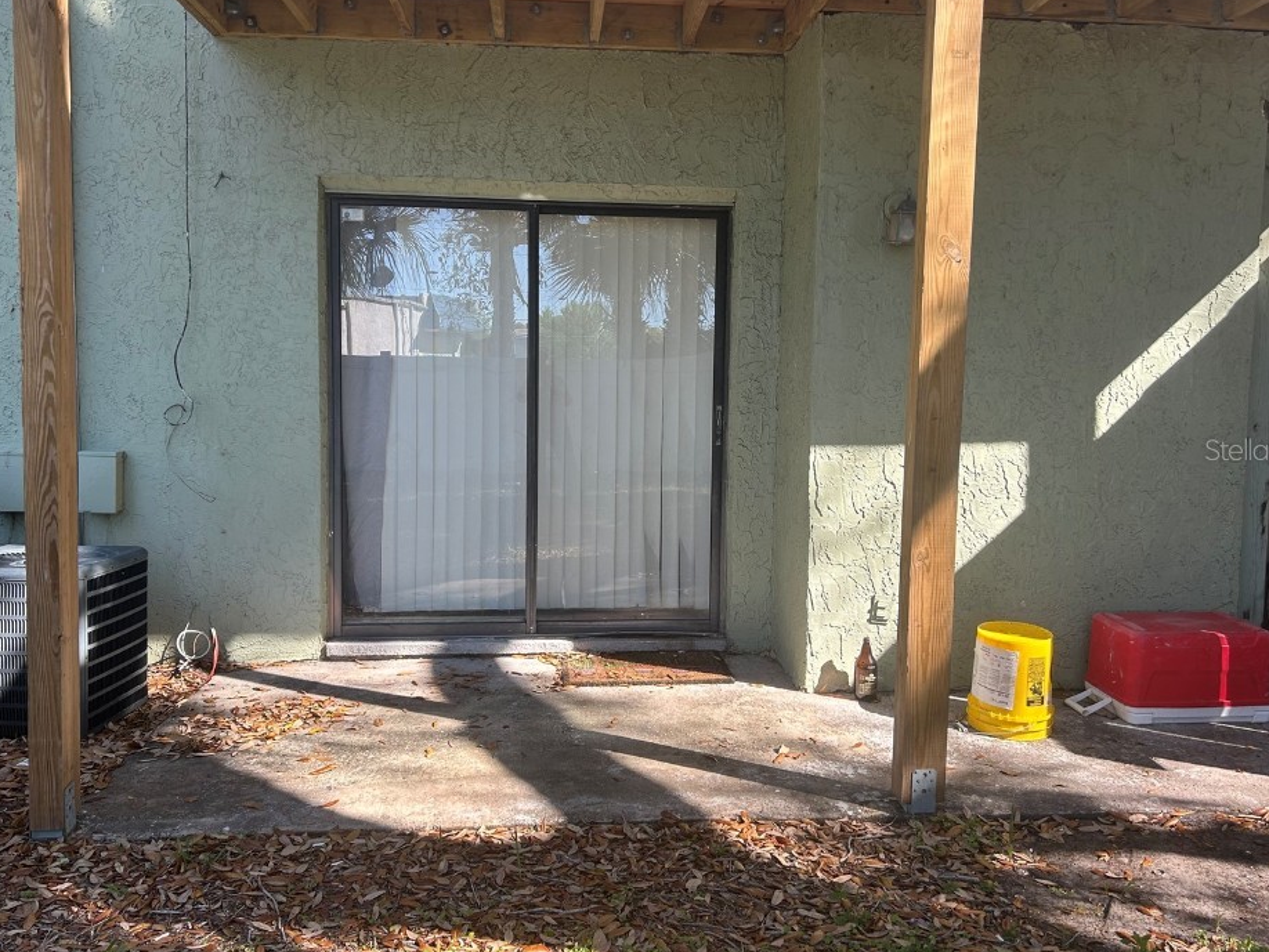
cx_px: 628
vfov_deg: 48.2
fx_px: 1063
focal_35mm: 29
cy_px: 449
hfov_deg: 61.6
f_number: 1.5
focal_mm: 5.7
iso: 50
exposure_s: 1/670
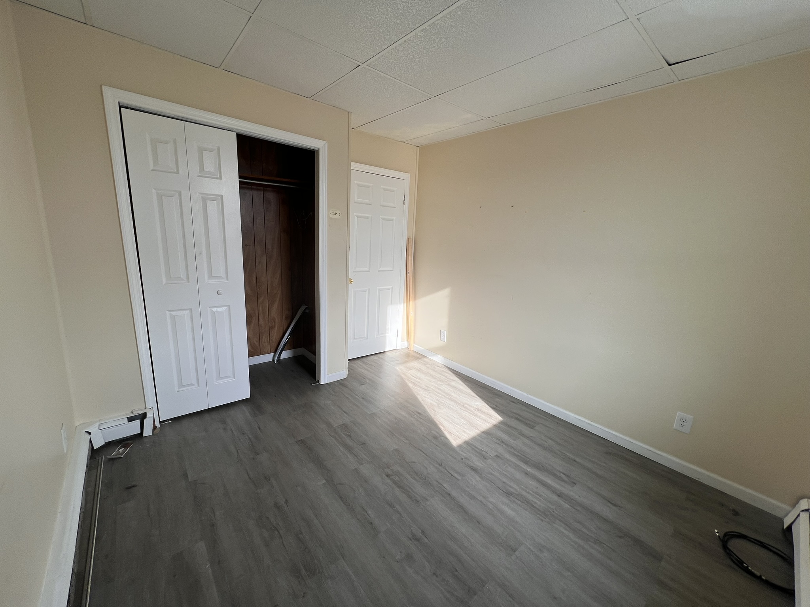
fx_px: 304
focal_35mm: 13
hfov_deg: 106.2
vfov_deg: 89.9
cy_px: 304
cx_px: 405
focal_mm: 1.57
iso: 32
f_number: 1.8
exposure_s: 1/146
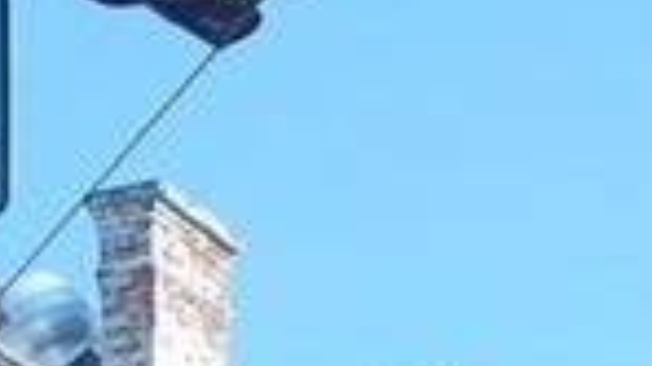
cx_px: -1053
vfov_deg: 4.5
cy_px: 1102
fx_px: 4440
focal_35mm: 257
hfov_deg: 7.7
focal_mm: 6.1
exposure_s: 1/800
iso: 125
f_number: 3.3
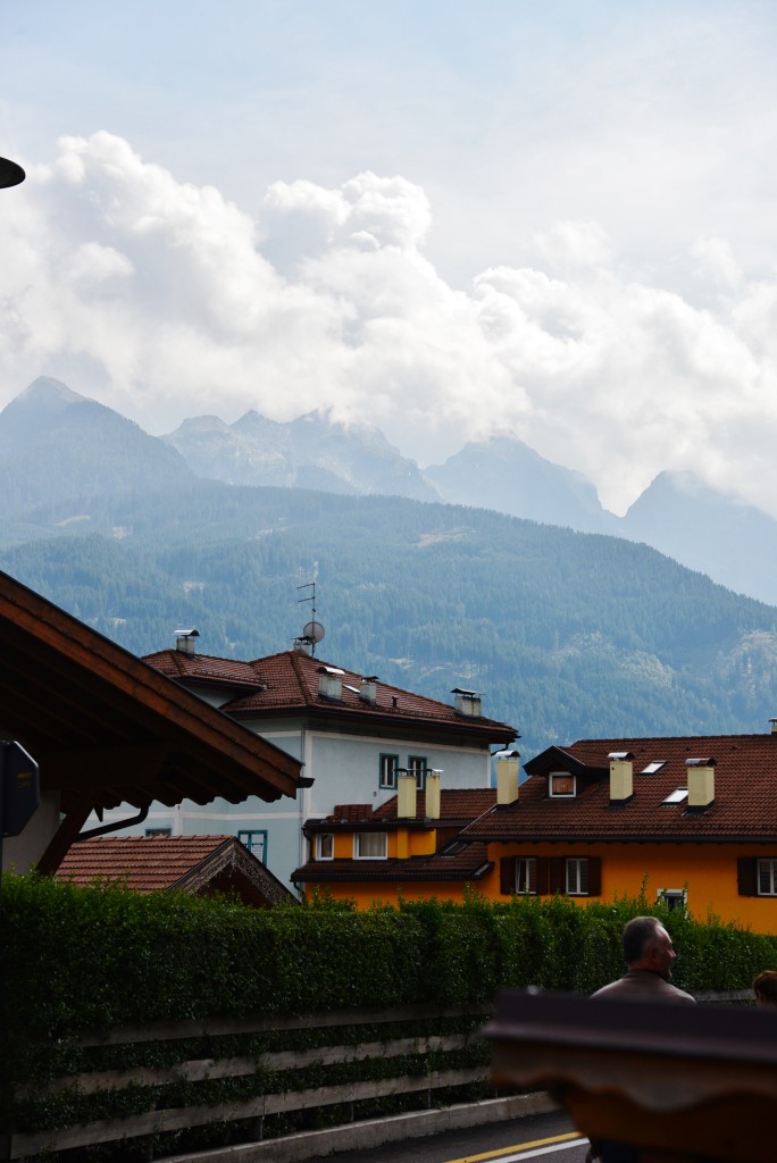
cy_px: 582
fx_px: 2425
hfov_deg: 18.2
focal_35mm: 75
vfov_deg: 27.0
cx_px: 388
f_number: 7.1
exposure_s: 1/1600
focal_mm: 75
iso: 400
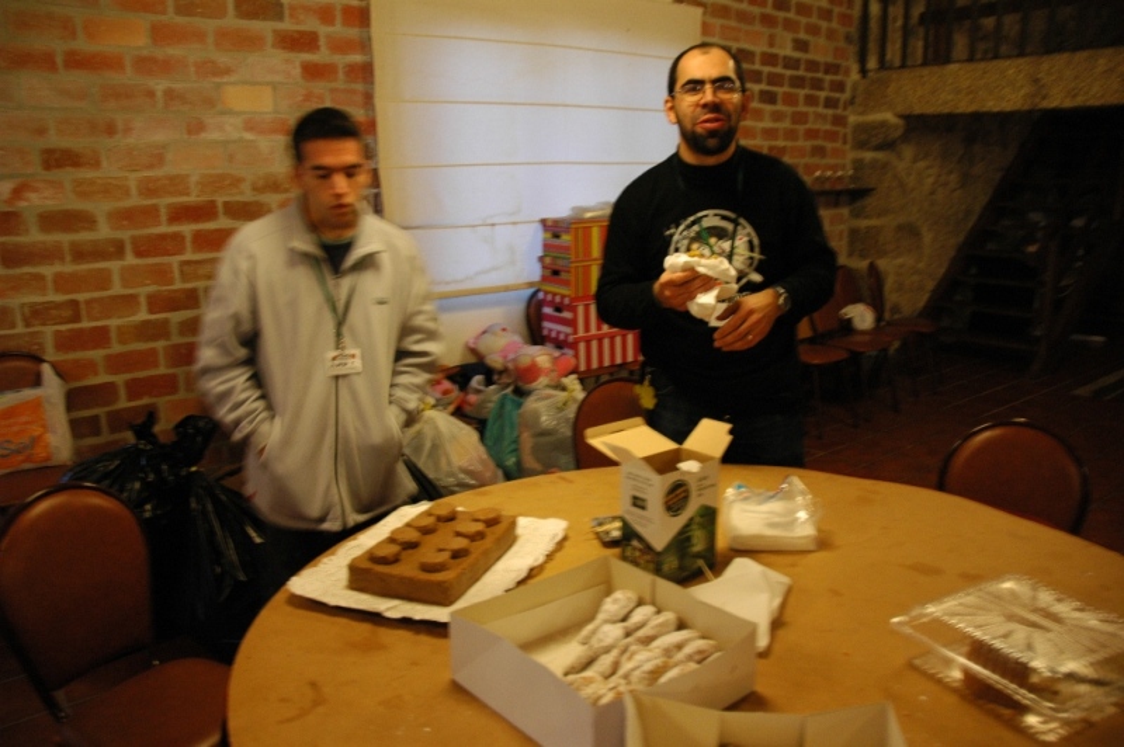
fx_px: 842
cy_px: 374
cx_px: 562
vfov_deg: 47.9
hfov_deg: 67.4
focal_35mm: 27
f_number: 3.5
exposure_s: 1/10
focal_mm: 18
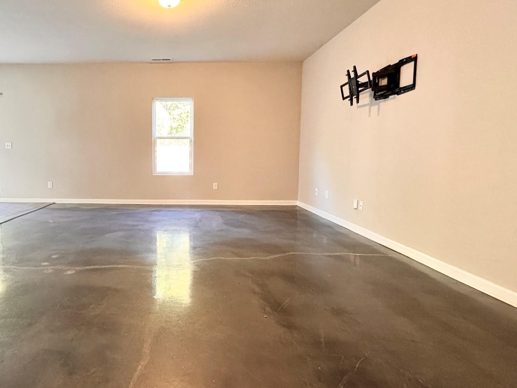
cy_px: 181
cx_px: 178
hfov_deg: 76.8
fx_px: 314
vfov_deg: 63.4
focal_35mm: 21
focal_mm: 2.22
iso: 320
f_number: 2.2
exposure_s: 1/60
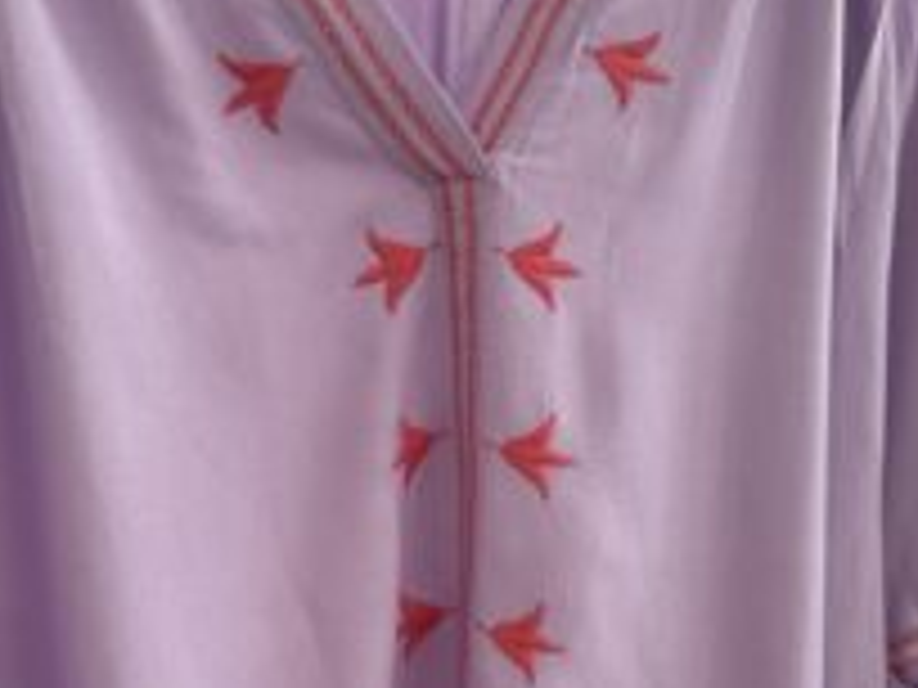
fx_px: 1246
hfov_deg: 40.3
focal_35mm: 47
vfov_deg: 30.1
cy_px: 562
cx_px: 392
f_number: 1.78
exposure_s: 1/101
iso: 200
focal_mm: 6.76
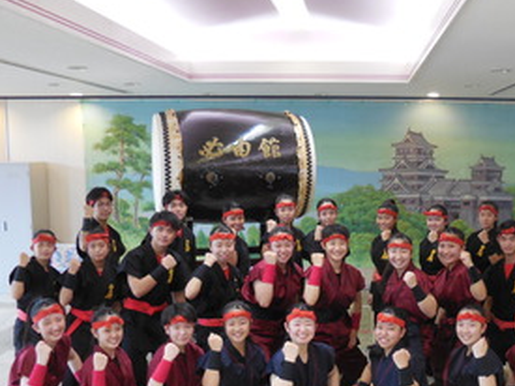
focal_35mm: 48
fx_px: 714
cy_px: 255
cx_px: 360
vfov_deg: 30.0
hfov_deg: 39.0
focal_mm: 5.9
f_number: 3.7
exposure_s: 1/30
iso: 360
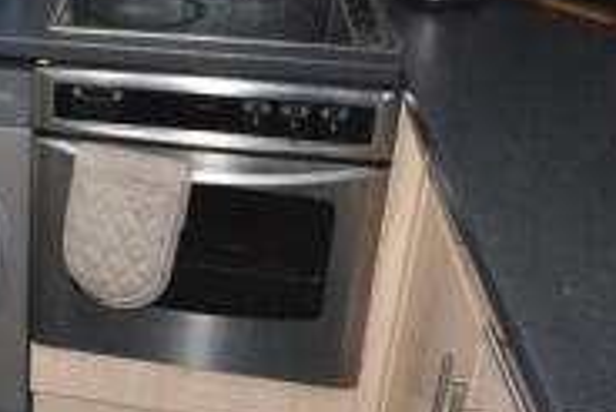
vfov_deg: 22.8
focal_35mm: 59
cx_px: -65
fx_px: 1007
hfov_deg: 30.4
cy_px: 89
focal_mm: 11
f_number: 4.2
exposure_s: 1/60
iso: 1250
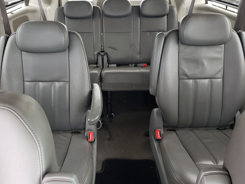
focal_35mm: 30
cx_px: 114
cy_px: 79
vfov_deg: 46.7
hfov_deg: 59.9
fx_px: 212
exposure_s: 1/60.2
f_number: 1.5
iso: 81
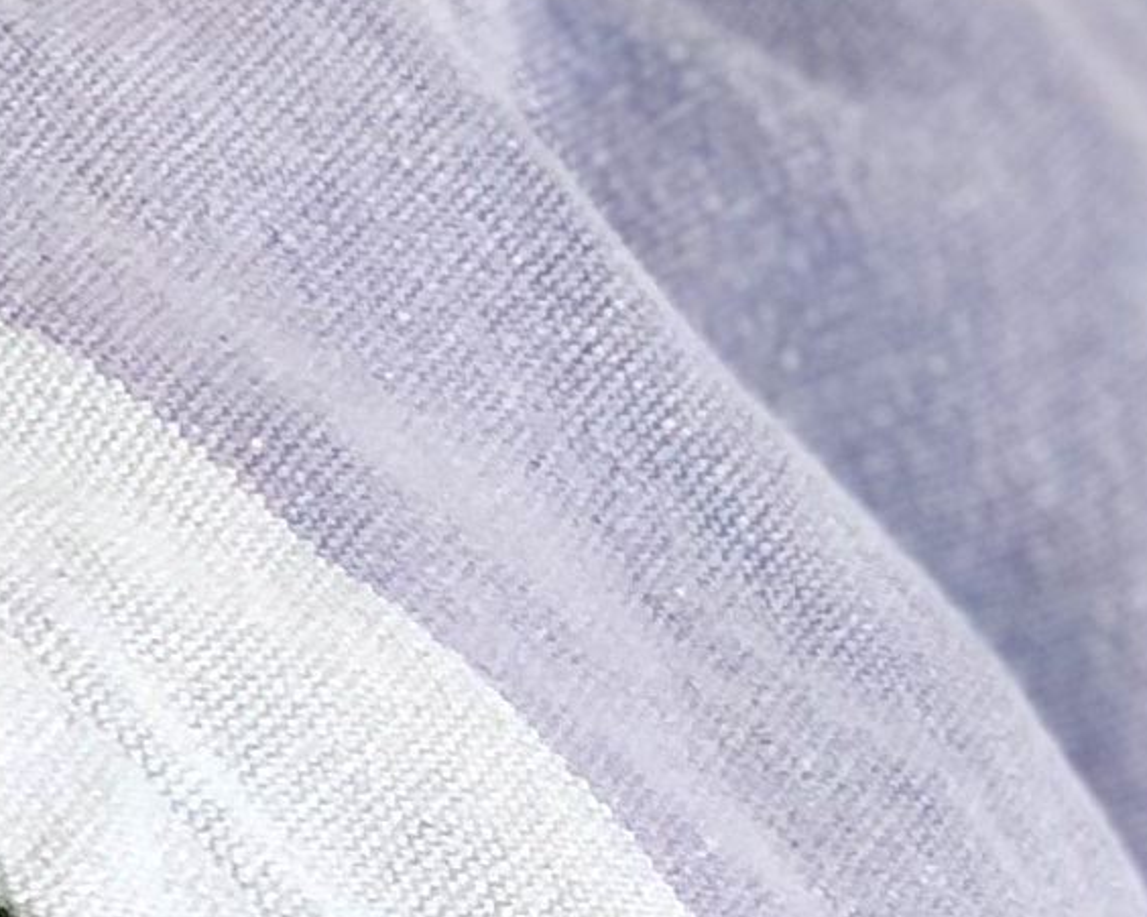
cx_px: 576
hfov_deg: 5.3
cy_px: 1405
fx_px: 12321
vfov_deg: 4.2
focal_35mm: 363
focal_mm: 6
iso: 40
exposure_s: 1/60
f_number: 2.4
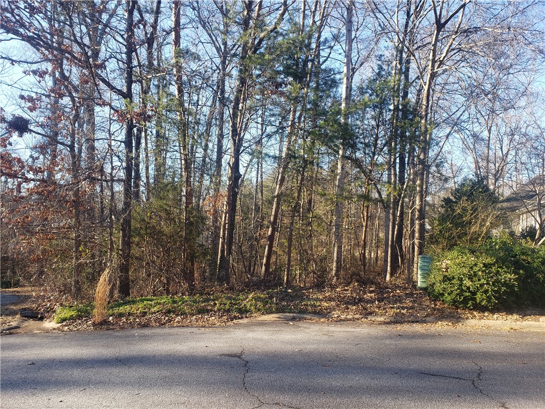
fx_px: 409
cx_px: 272
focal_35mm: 26
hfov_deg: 67.3
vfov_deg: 53.1
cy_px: 204
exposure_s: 1/240
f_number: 2.4
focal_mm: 4.3
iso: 50
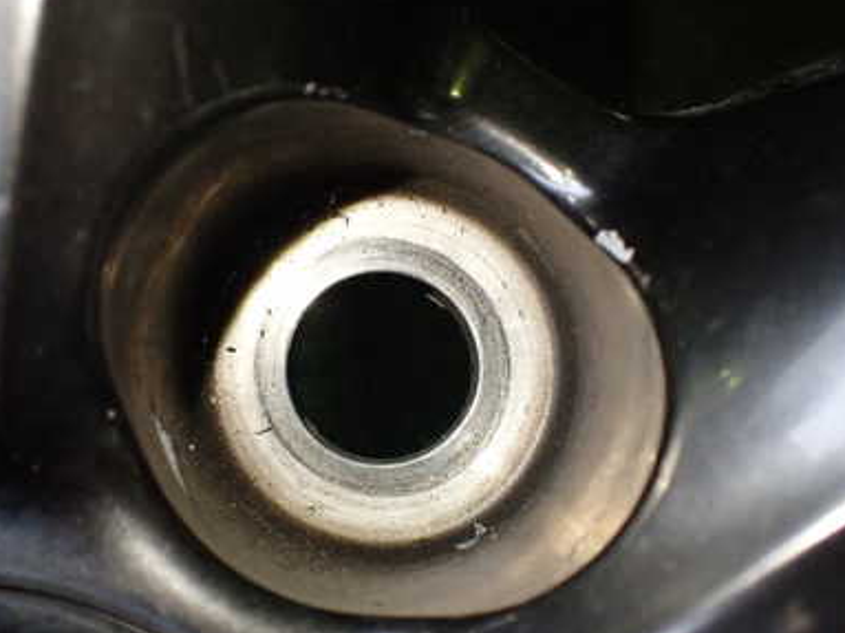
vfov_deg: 30.9
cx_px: 368
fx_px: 1147
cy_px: 309
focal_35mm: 47
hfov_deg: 40.4
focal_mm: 5.4
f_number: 2.3
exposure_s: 1/125
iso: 320
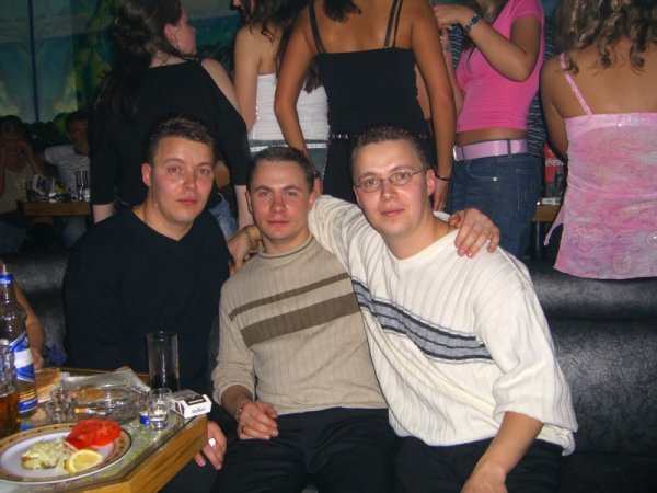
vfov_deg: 37.7
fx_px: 721
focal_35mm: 38
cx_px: 328
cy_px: 246
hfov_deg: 49.0
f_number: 2.8
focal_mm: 7.9
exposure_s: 1/60
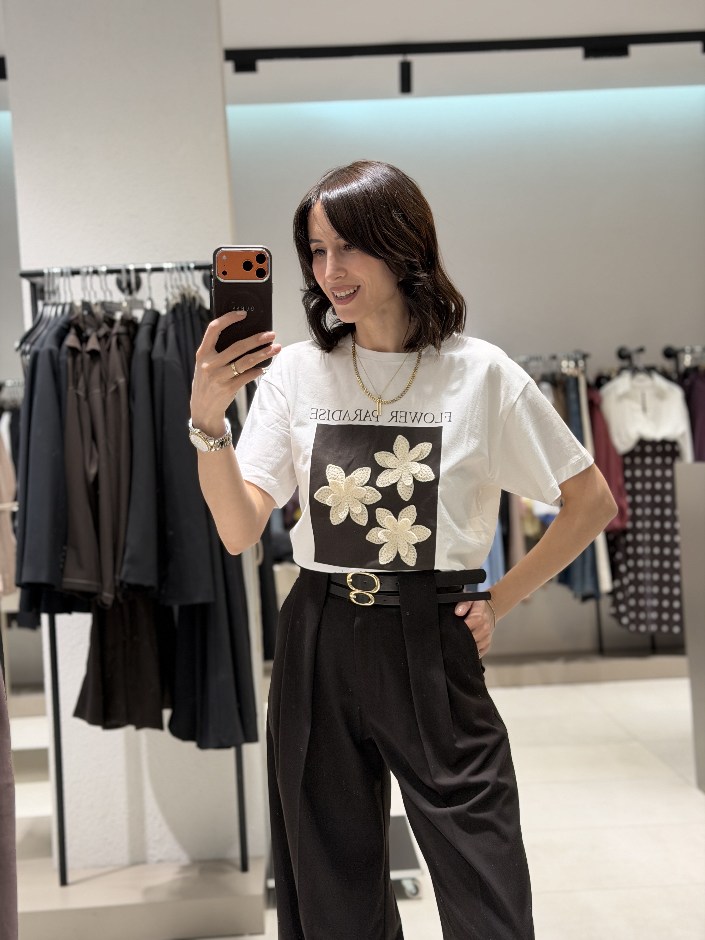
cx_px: 352
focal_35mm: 48
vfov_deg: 39.7
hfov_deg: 30.3
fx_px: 1303
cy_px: 470
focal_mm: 6.76
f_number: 1.78
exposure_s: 1/100
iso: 100
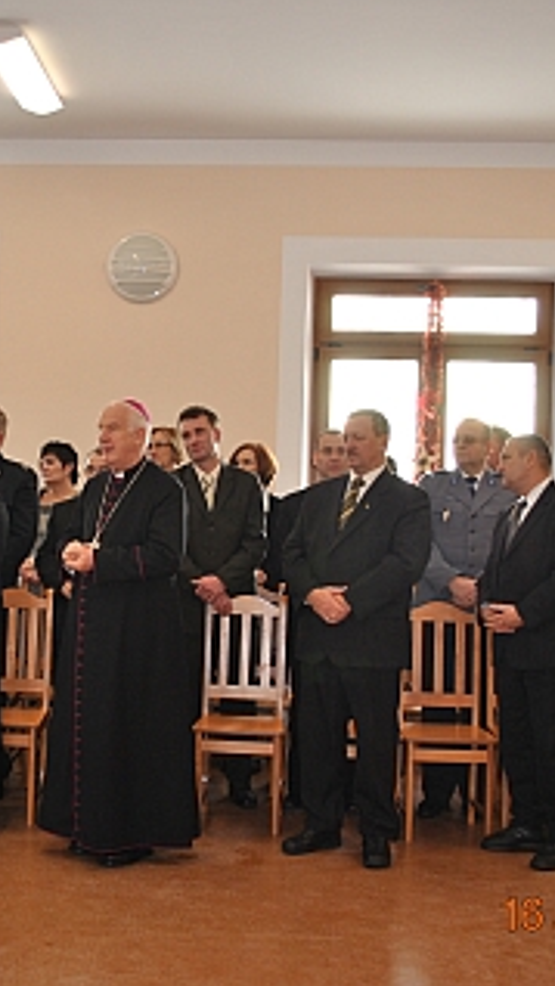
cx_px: 127
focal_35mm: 57
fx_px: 1490
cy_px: 491
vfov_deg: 36.6
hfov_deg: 20.9
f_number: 4
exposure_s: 1/60
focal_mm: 24
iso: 200
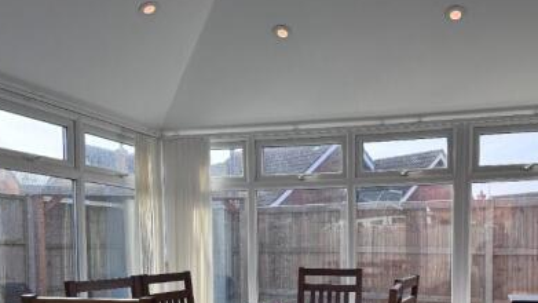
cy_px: 269
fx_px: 556
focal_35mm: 39
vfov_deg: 29.3
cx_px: 336
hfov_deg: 51.1
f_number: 1.78
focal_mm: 6.76
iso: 80
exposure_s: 1/773
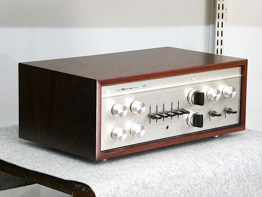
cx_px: 131
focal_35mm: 124
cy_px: 98
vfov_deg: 12.0
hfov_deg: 15.9
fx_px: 939
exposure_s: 1/40
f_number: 7.1
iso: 1600
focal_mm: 22.3
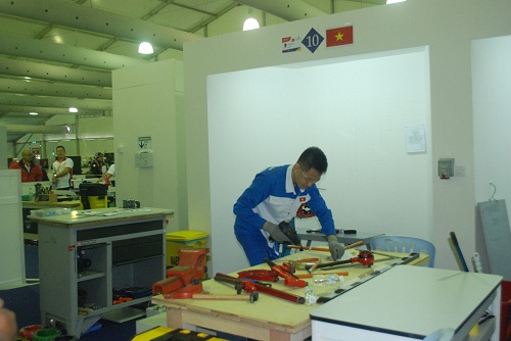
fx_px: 511
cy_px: 170
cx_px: 256
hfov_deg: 53.1
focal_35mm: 36
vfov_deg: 36.9
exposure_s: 1/80
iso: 1250
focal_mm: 24
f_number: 5.6
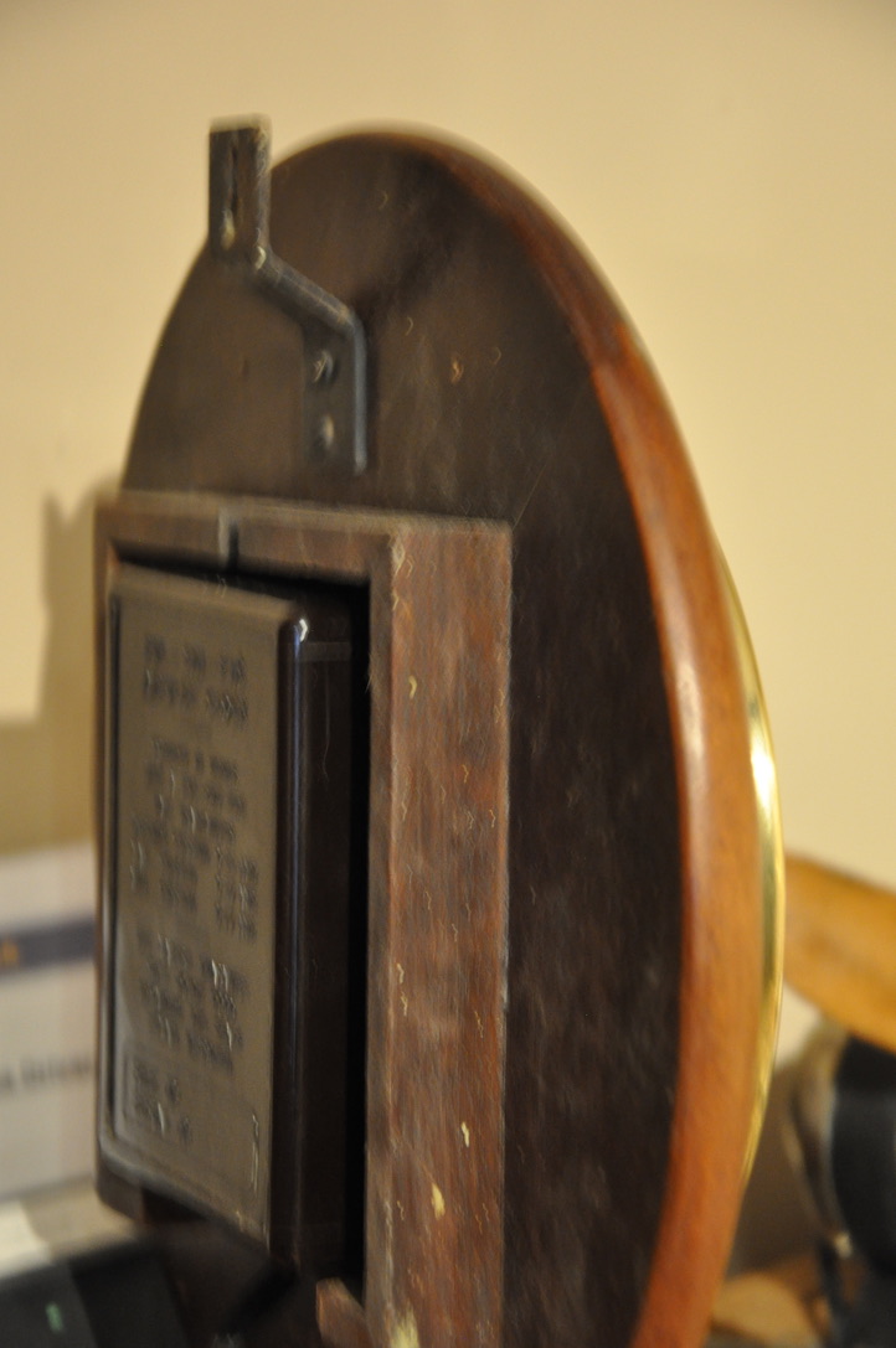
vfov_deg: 19.5
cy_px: 674
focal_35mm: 105
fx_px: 3930
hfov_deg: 13.0
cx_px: 448
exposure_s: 1/4
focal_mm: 70
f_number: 5.3
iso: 1600
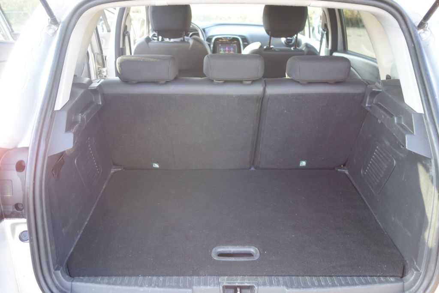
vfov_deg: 46.4
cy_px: 146
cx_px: 220
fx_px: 341
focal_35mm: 28
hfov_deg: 65.5
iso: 125
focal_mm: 10.4
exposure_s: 1/80
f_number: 1.8
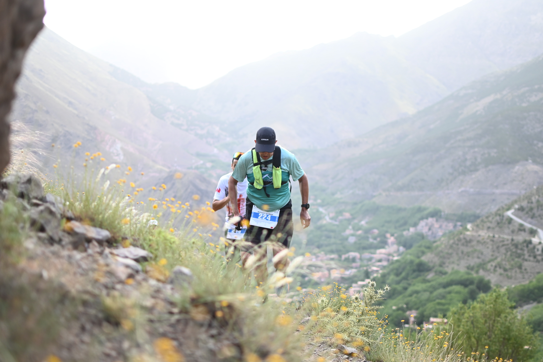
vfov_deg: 26.0
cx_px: 272
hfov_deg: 38.2
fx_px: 784
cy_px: 181
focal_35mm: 52
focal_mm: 35
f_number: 1.8
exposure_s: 1/1000
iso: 250
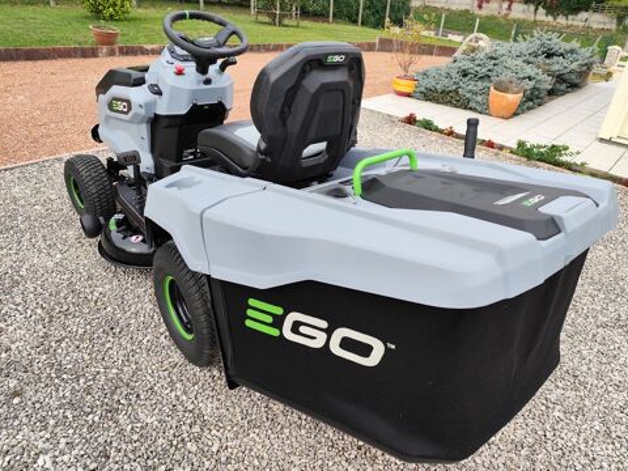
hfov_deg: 73.9
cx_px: 314
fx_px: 417
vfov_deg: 58.9
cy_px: 236
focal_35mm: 23
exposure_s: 1/185
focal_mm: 6.14
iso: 50
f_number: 1.65
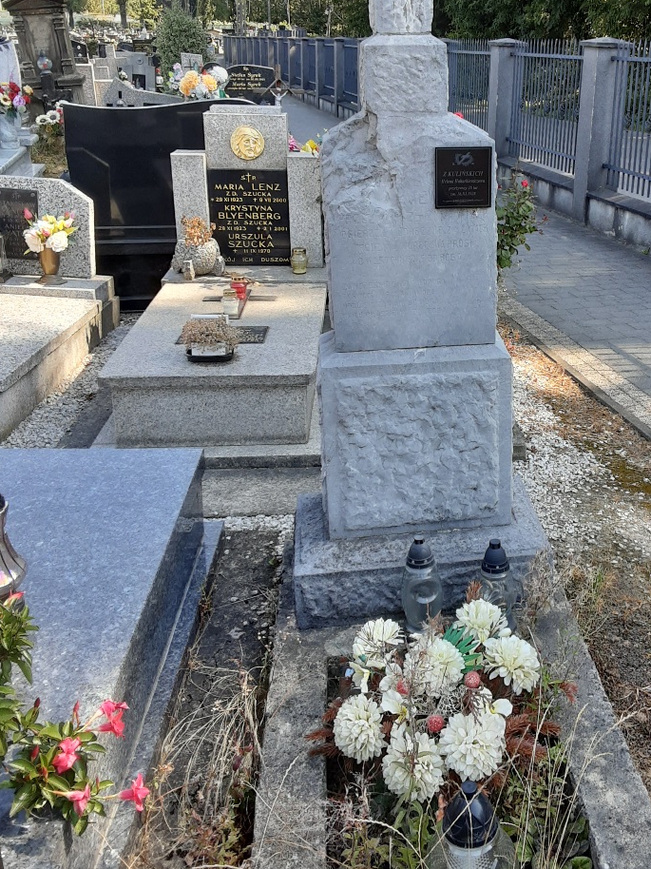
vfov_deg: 46.7
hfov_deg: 35.5
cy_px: 368
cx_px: 453
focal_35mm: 40
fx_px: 1003
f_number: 1.9
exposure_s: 1/333
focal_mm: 2.9
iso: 40
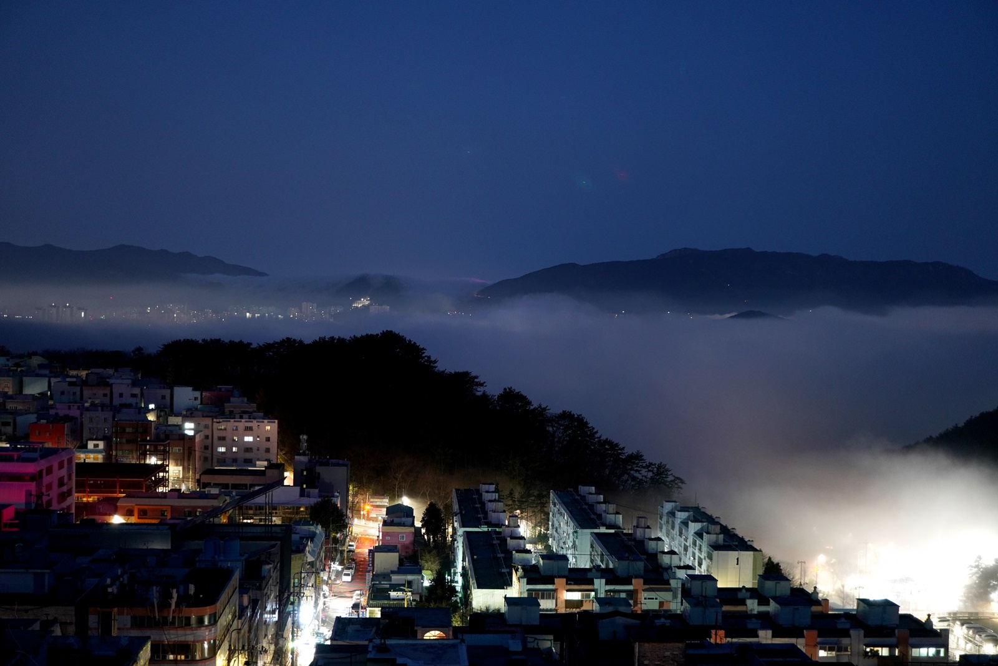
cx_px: 499
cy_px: 333
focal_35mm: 45
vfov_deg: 29.9
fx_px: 1248
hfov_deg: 43.6
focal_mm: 30
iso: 500
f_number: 3.5
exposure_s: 1.3
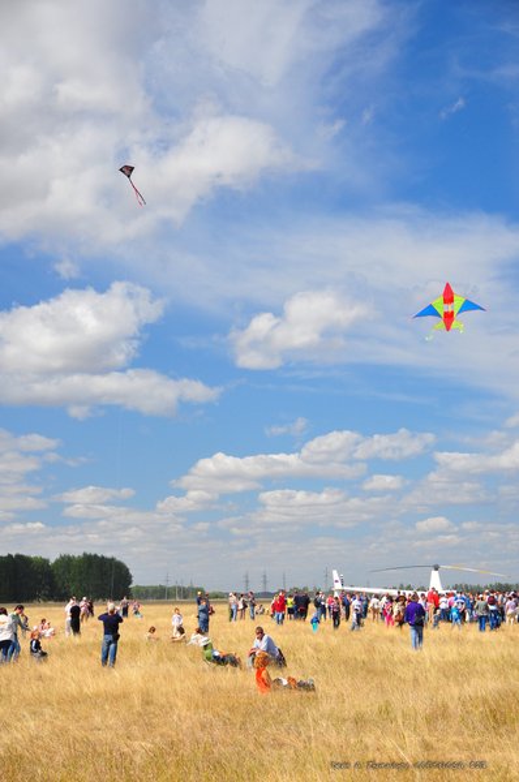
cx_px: 260
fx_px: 1627
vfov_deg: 27.0
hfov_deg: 18.1
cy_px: 391
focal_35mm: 75
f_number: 6.3
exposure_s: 1/250
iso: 200
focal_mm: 50
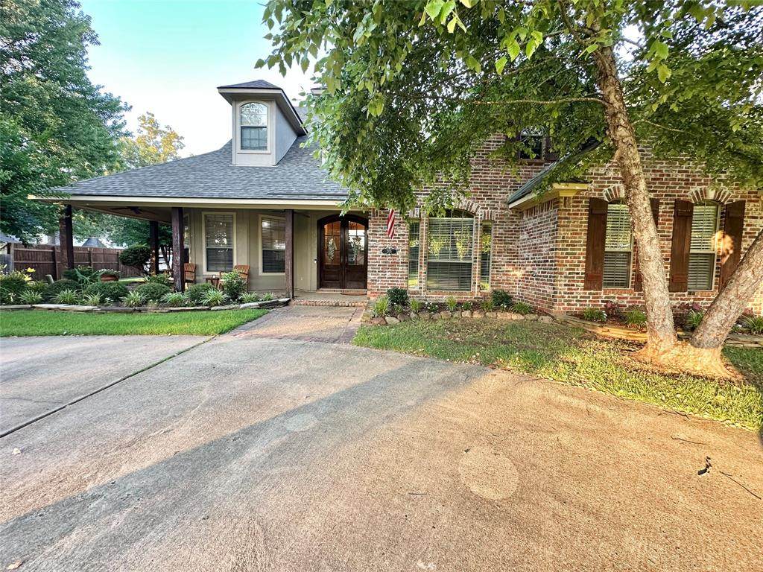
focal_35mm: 14
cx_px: 382
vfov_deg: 85.7
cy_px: 286
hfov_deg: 102.1
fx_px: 309
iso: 160
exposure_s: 1/99
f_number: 2.2
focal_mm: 2.22
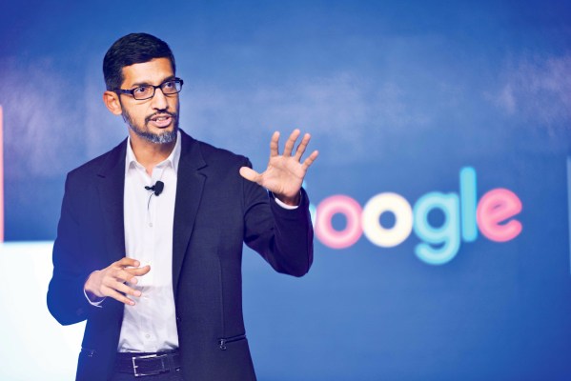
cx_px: 286
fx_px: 2698
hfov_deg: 12.1
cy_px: 190
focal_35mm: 170
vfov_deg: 8.1
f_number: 2.8
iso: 640
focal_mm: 170
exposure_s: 1/160
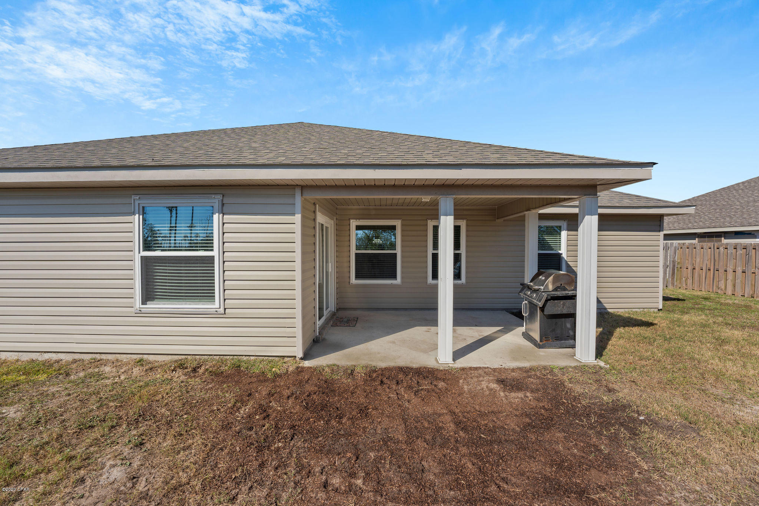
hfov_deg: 104.3
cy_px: 253
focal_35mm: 14
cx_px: 380
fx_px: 295
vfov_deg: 81.2
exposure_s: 1/250
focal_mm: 14
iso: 100
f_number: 8
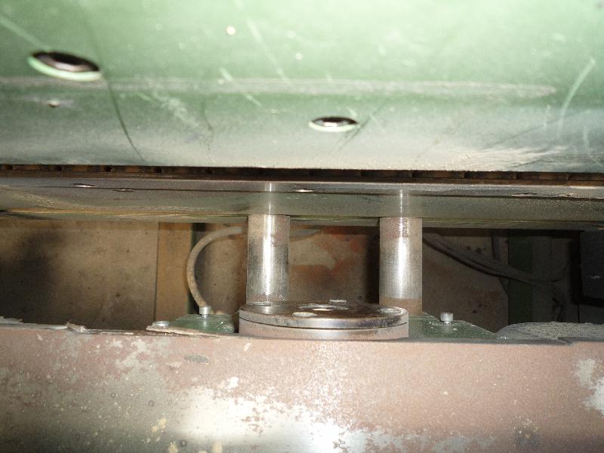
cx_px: 302
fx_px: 436
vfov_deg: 54.9
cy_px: 226
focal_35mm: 25
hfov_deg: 69.4
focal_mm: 4.4
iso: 100
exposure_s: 1/30
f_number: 2.8
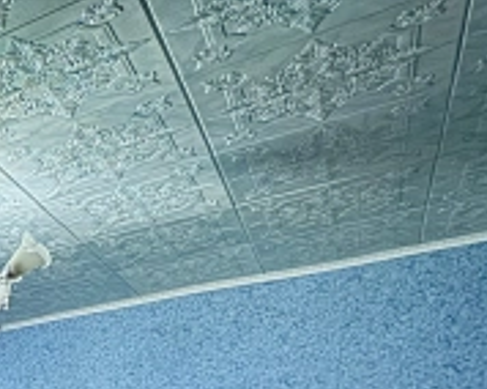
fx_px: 691
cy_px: 638
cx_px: -295
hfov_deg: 25.4
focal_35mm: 48
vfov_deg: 22.9
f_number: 2.2
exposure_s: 1/25
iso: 2500
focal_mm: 2.22
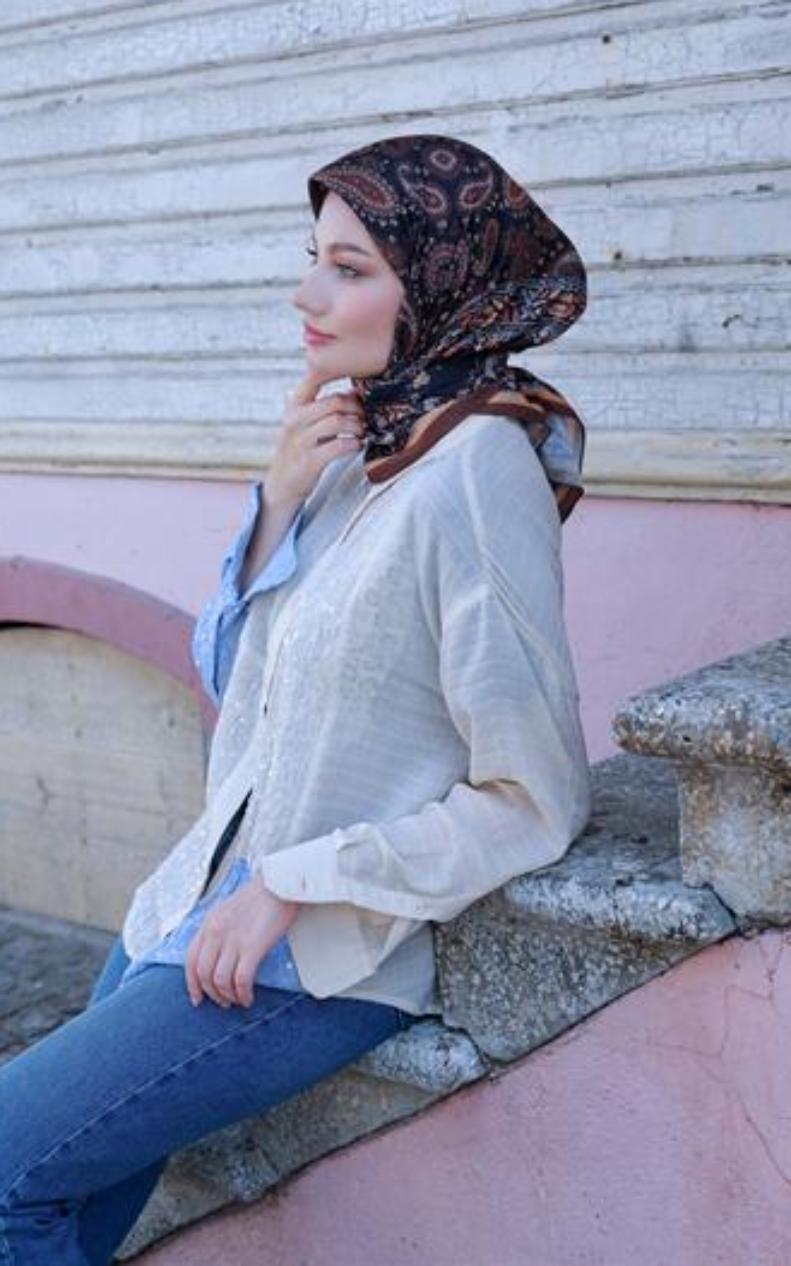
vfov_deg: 34.6
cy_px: 628
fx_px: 2037
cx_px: 394
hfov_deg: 22.0
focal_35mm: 59
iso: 320
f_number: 7.1
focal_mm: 70
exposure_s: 1/160
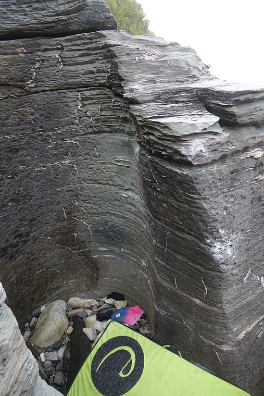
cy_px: 198
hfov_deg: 53.2
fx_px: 264
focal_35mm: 24
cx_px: 132
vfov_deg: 73.7
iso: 100
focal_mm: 8.83
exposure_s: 1/80
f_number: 3.2
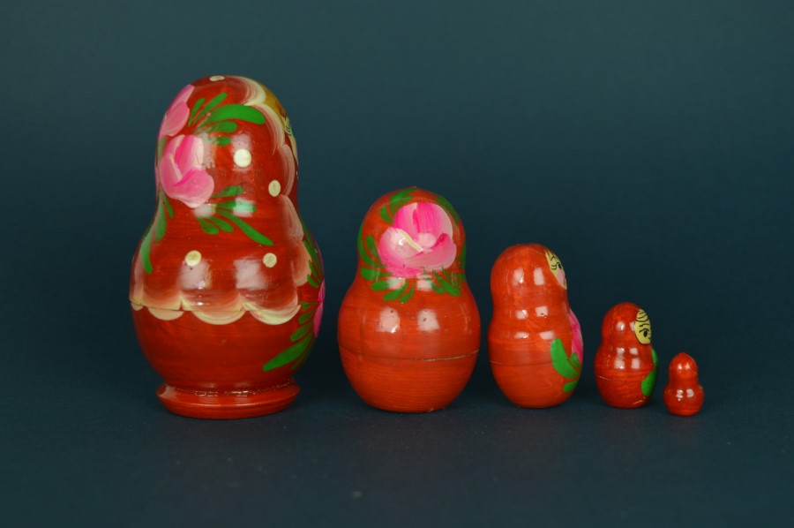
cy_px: 264
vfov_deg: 25.7
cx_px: 397
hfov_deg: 37.9
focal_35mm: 52
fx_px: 1157
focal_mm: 35
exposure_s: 1/100
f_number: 6.3
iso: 100
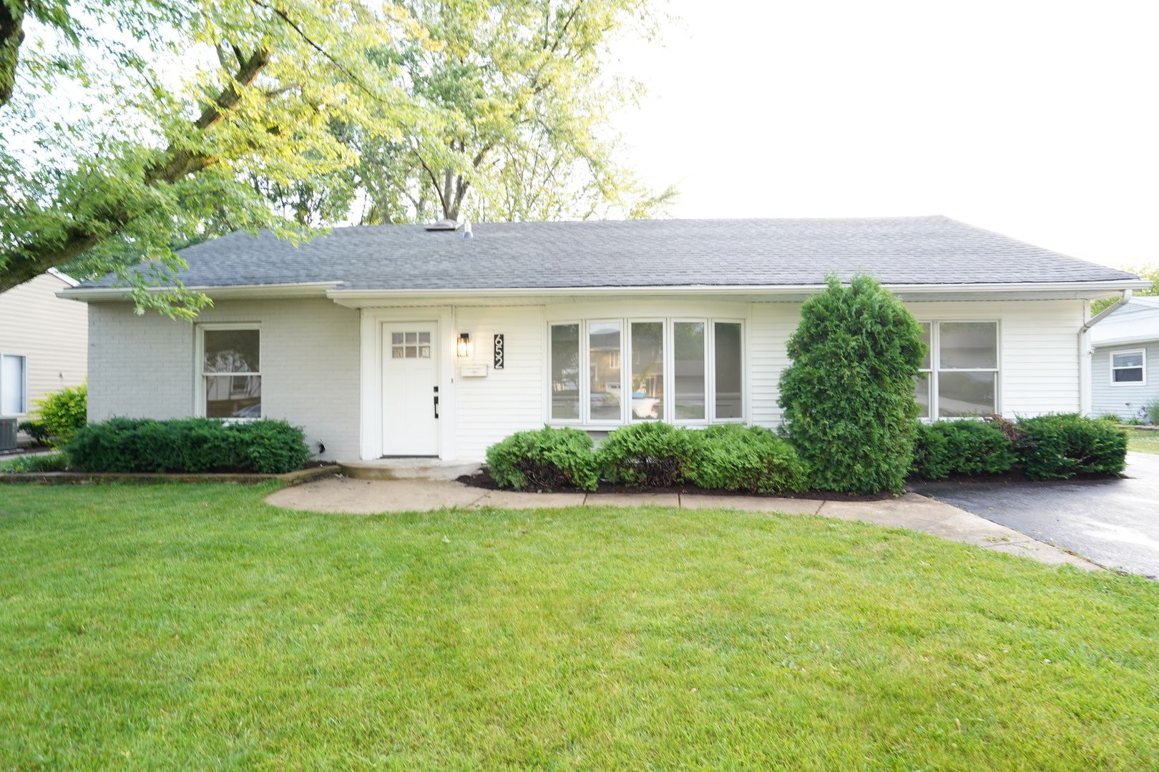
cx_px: 580
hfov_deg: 93.3
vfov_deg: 70.4
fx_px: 547
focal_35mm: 17
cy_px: 386
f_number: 6.3
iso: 500
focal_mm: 17
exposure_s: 1/30
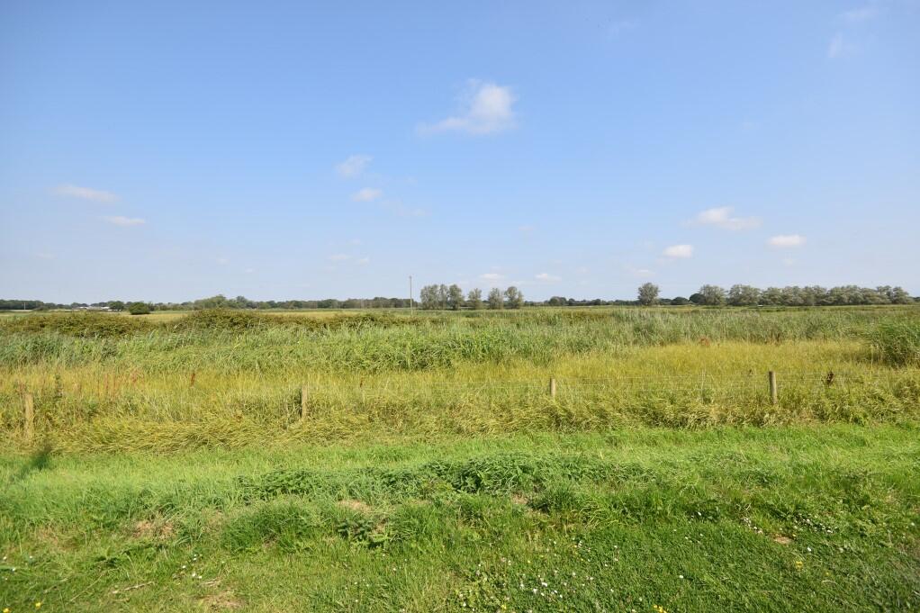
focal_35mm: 15
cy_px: 306
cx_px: 460
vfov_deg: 77.3
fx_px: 383
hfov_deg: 100.4
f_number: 9
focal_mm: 10
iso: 200
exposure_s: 1/320
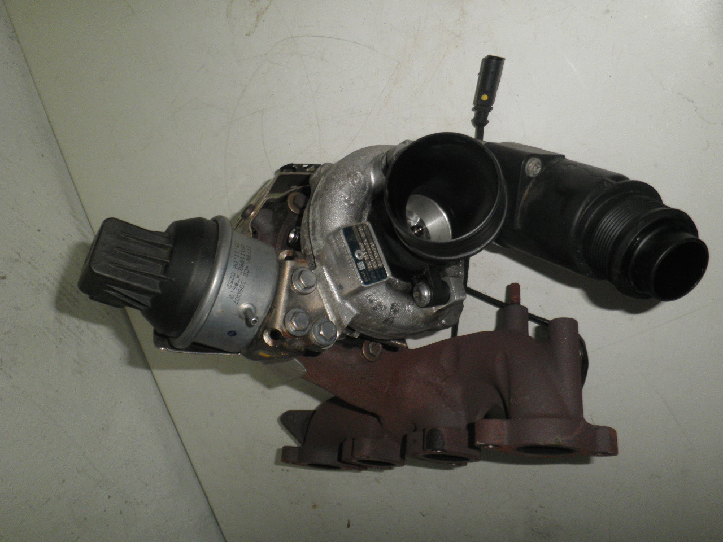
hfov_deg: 67.3
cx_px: 362
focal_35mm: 26
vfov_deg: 53.1
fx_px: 543
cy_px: 271
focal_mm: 4.7
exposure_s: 1/30
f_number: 7.9
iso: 160
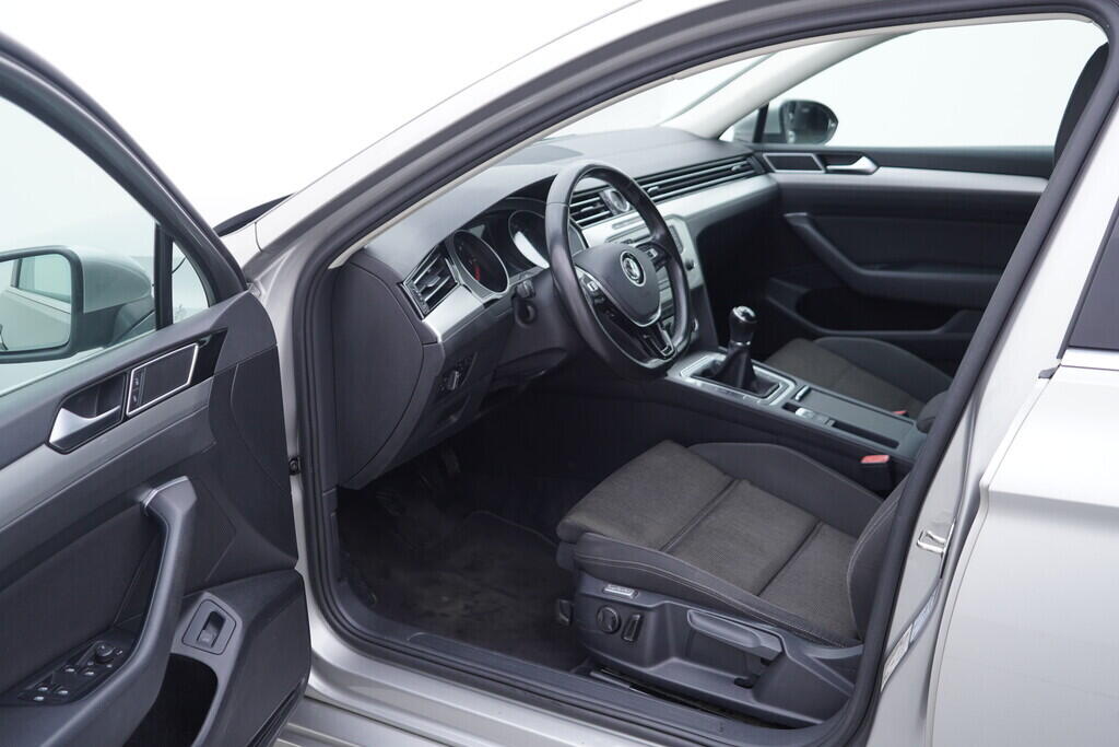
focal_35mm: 36
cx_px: 560
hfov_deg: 53.1
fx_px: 1119
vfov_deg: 36.9
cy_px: 374
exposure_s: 1/40
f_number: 2.8
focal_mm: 24
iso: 125
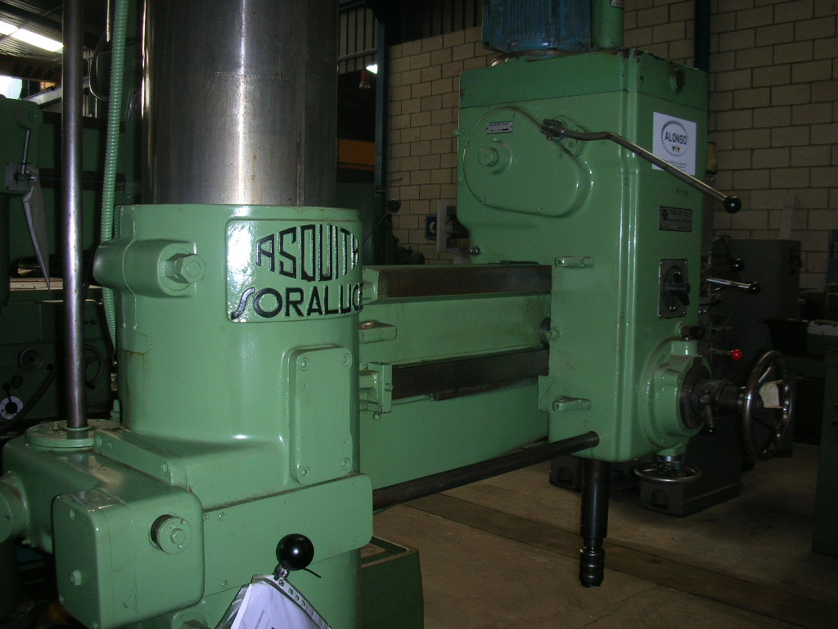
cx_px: 419
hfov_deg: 52.6
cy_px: 314
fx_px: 847
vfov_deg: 40.7
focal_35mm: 35
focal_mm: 5.8
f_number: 3
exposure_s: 1/60.1
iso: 63
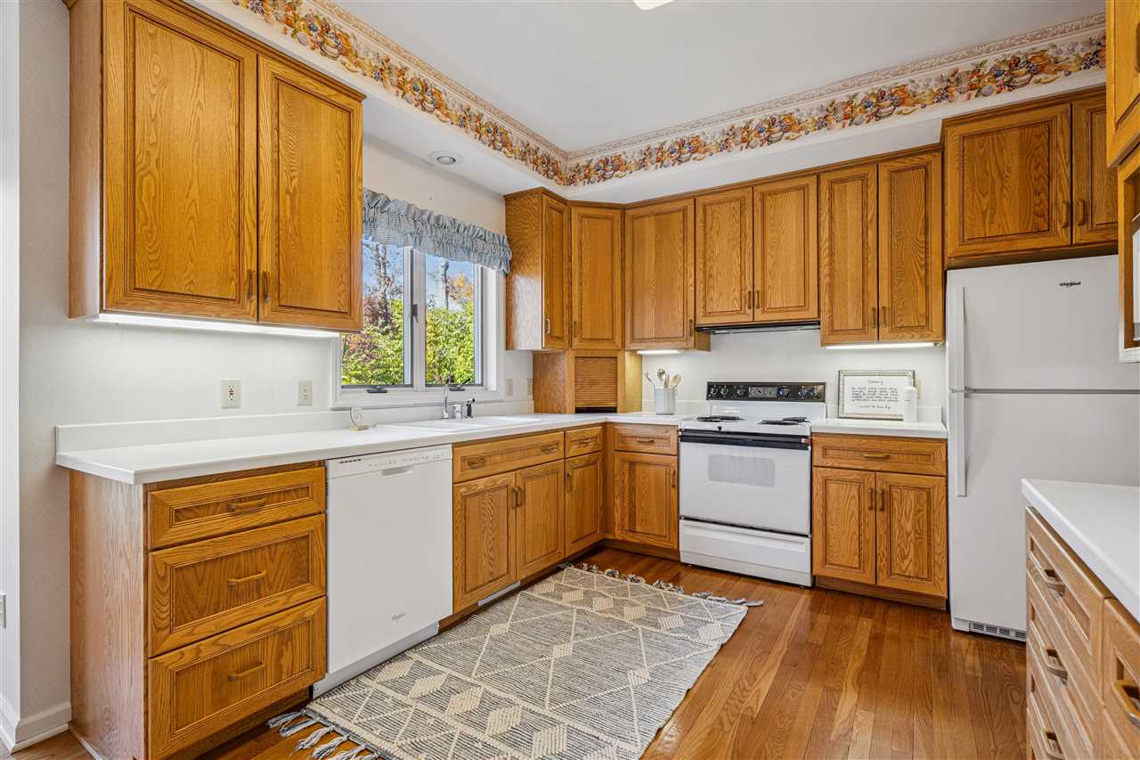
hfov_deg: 96.7
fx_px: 507
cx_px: 570
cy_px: 380
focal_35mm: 16
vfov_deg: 73.7
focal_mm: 16
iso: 400
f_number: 9
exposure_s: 1/13
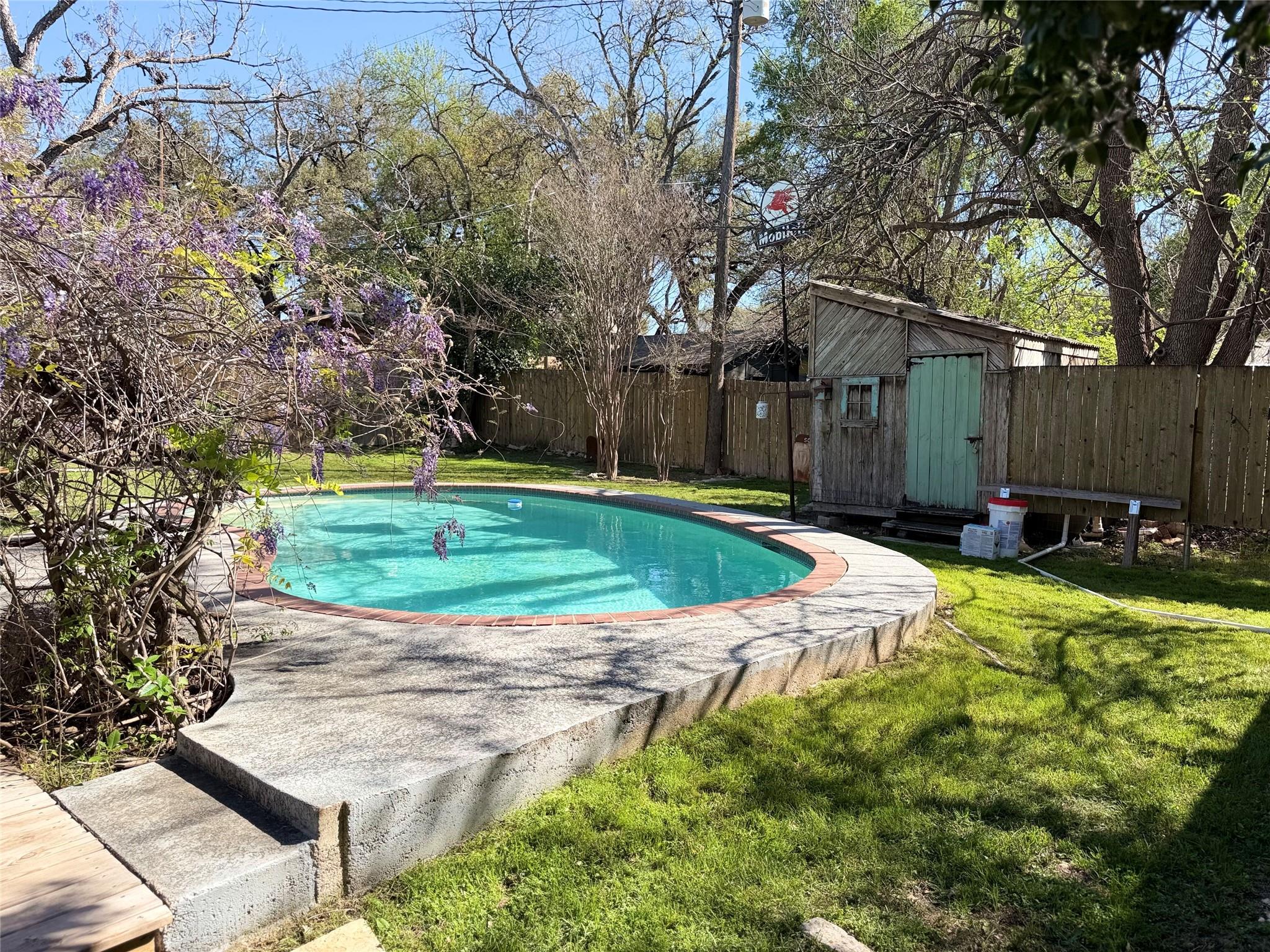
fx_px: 881
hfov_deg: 71.6
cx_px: 635
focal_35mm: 24
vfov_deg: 56.8
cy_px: 476
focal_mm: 6.76
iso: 80
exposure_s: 1/2000
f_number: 1.78
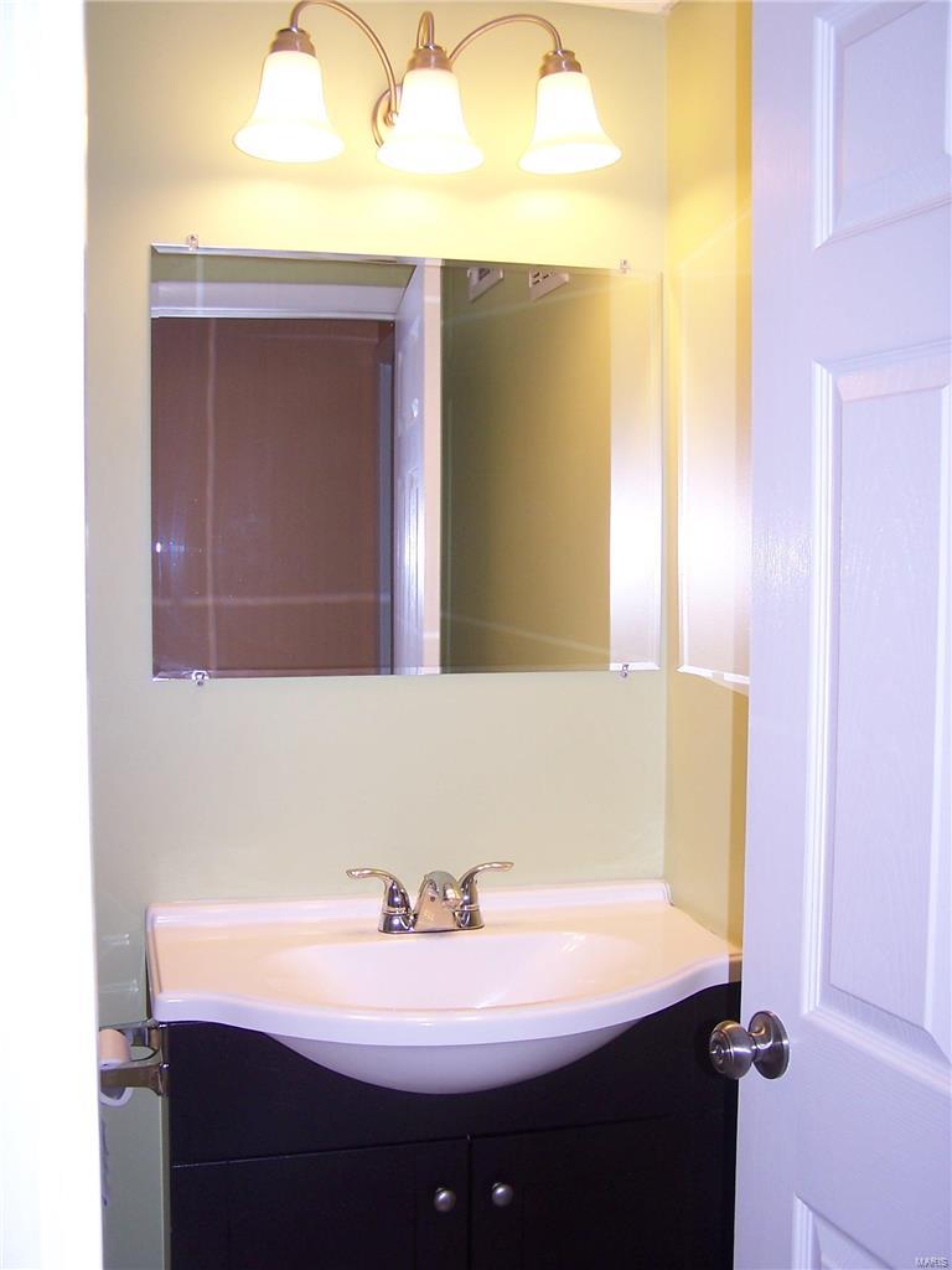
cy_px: 635
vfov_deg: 49.0
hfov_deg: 37.7
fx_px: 1393
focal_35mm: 38
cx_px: 476
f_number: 2.8
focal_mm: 6.3
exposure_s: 1/60
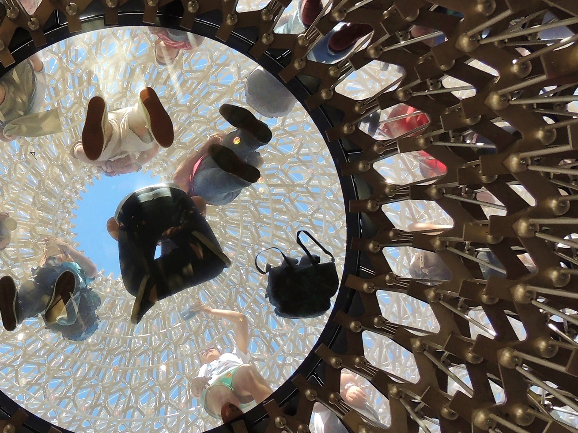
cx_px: 129
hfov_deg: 41.4
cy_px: 213
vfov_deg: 32.9
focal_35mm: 44
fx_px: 735
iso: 200
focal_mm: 4.3
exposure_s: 1/500
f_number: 3
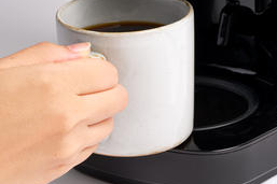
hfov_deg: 11.8
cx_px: 157
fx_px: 1346
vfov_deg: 7.8
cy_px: 39
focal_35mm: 175
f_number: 13
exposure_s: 1/160
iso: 100
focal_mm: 90
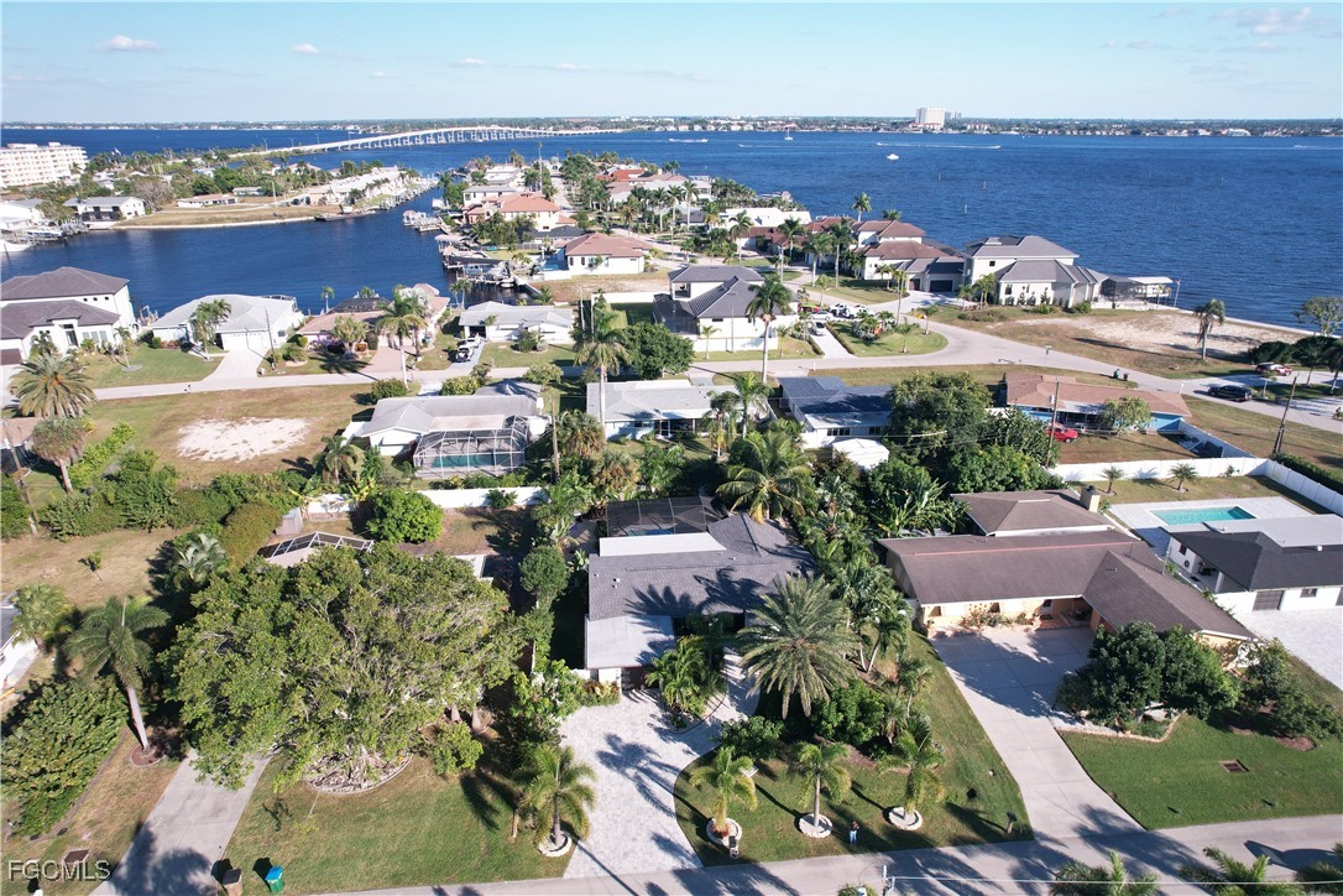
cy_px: 448
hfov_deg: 78.6
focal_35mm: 22
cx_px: 672
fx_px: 821
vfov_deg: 57.2
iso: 130
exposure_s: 1/500
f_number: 2.8
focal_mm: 8.38
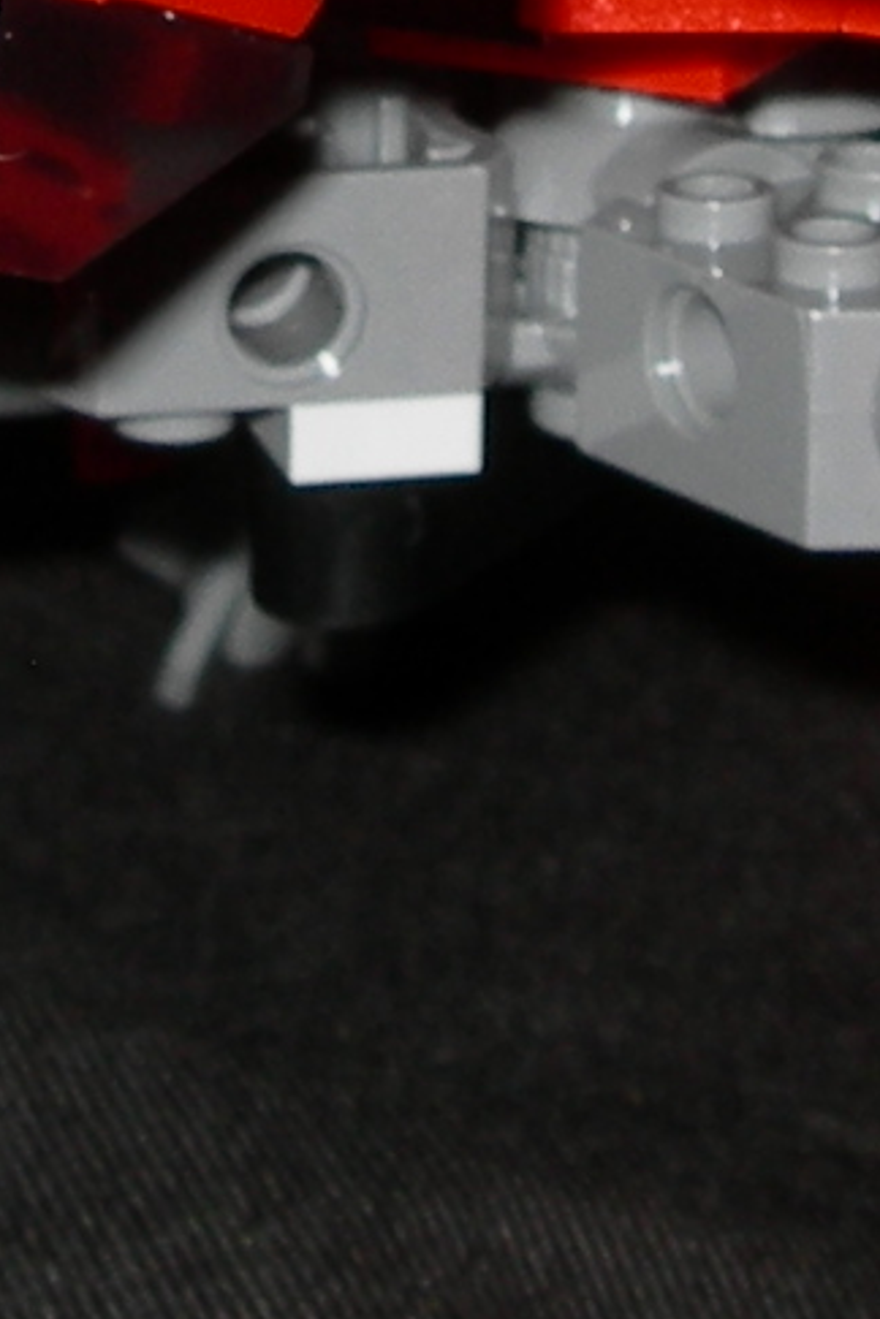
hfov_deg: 6.5
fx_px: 7736
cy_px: -423
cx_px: 201
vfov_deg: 9.6
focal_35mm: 211
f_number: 4.8
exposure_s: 1/60.1
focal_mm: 7.8
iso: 50
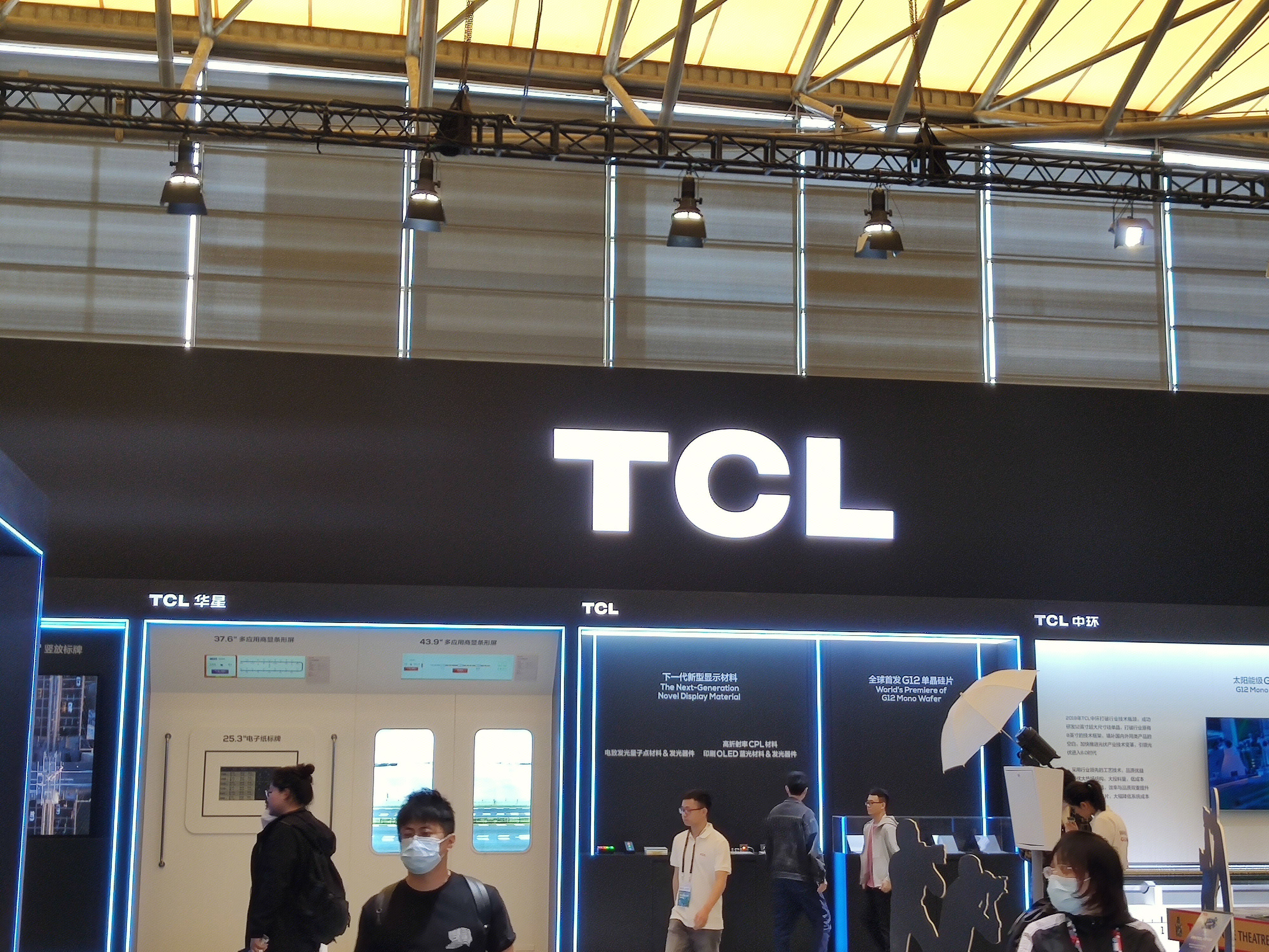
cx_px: 634
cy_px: 476
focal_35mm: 46
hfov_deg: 41.2
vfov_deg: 31.5
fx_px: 1686
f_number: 1.75
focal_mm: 4.75
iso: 122
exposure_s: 1/100
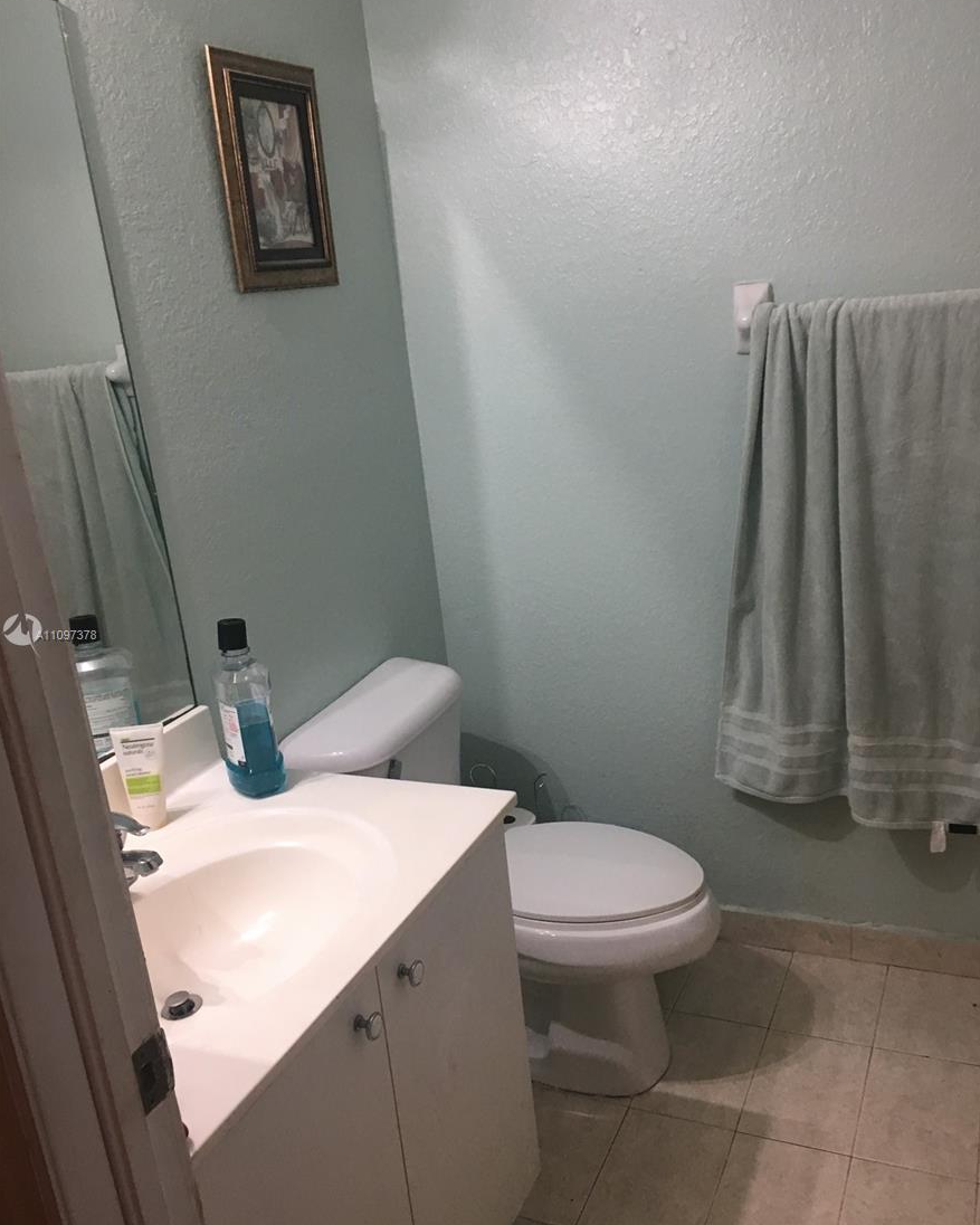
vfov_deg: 57.2
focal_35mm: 31
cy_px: 636
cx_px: 501
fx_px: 1124
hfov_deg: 47.1
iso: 80
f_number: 2.2
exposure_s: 1/30
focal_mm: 4.15
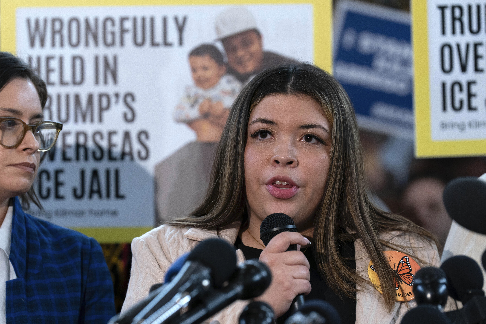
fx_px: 2335
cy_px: 162
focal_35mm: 173
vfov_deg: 7.9
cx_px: 243
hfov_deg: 11.9
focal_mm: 173
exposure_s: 1/400
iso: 1600
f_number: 4
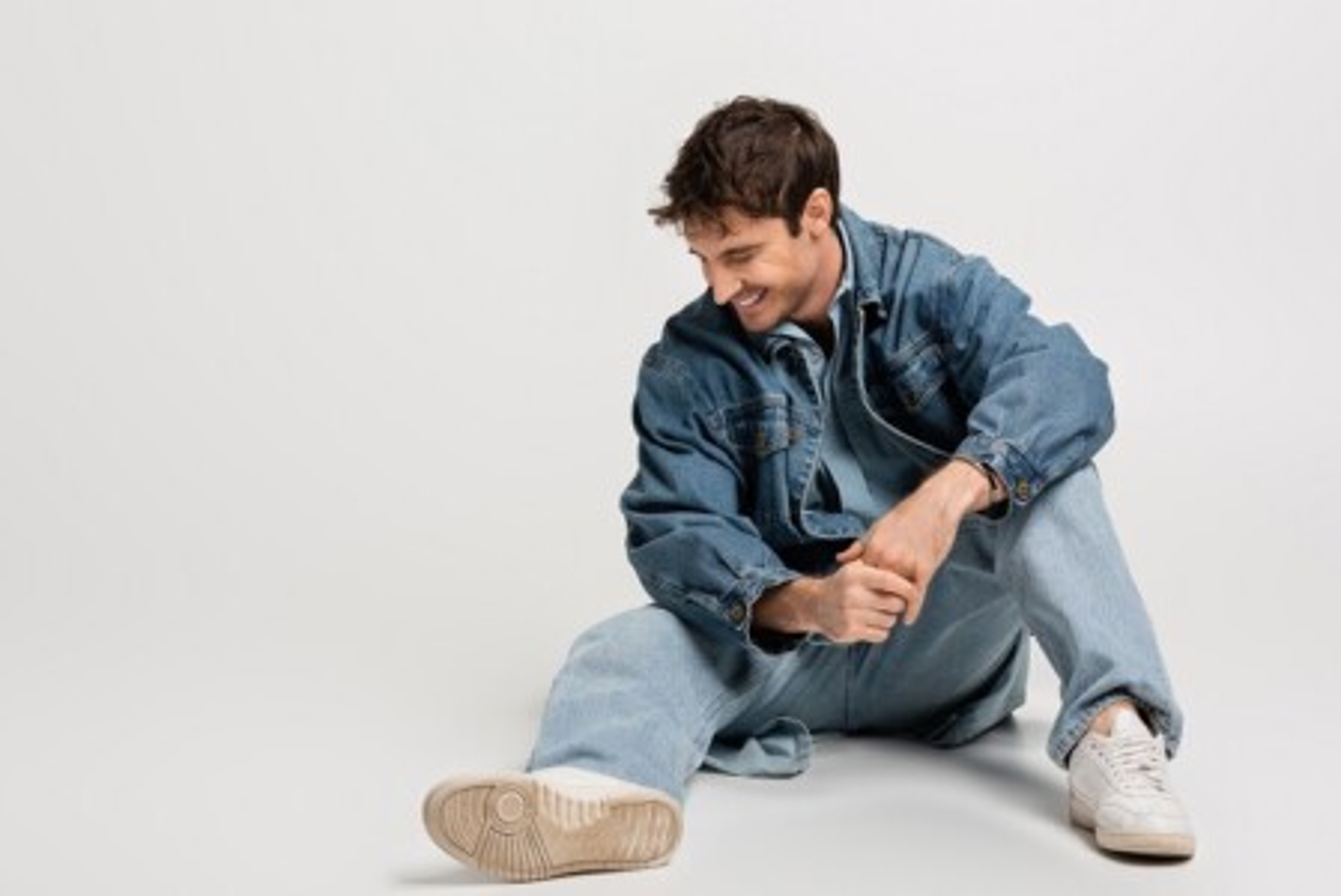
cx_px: 670
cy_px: 448
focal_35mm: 85
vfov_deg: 16.1
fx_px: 3168
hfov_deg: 23.9
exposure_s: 1/200
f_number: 8
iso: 125
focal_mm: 85
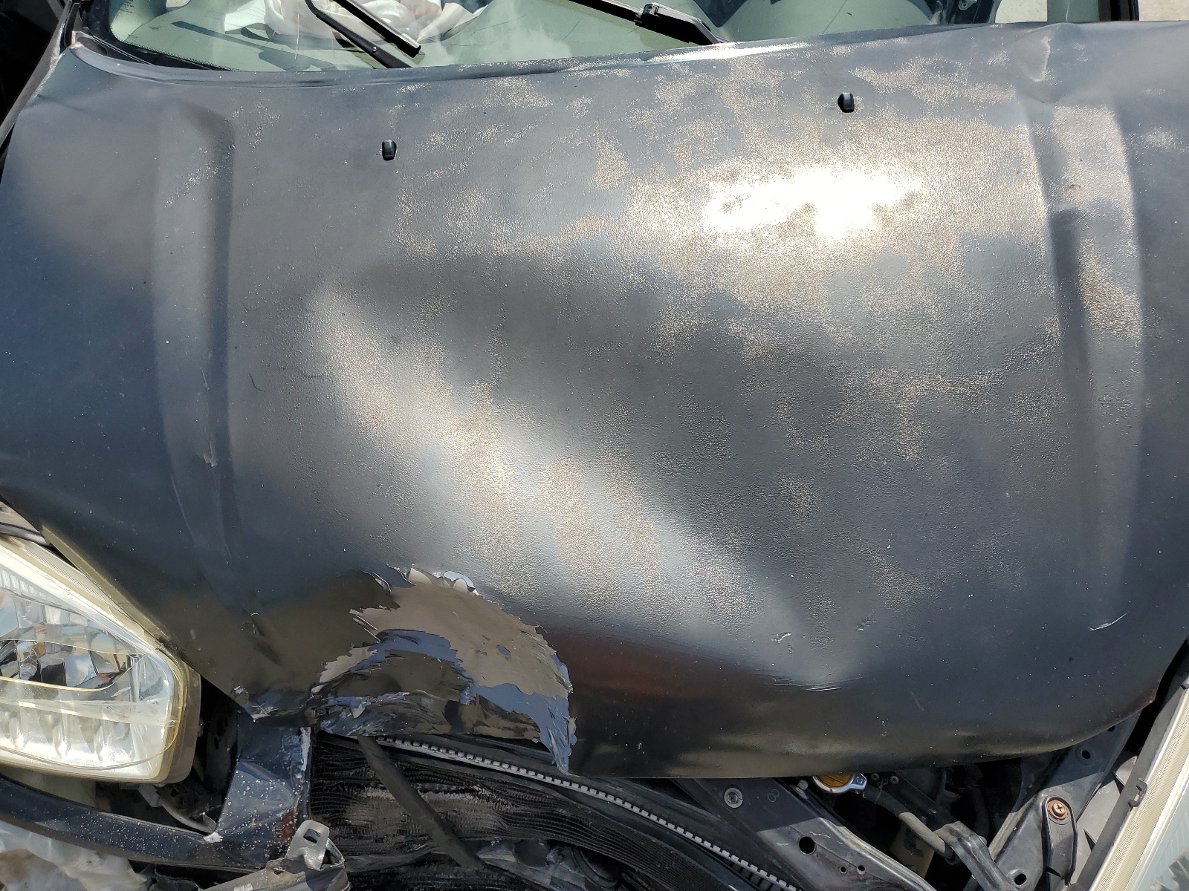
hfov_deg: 67.3
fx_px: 893
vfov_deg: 53.1
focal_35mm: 26
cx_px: 594
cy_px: 446
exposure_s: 1/3333
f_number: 1.5
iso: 50
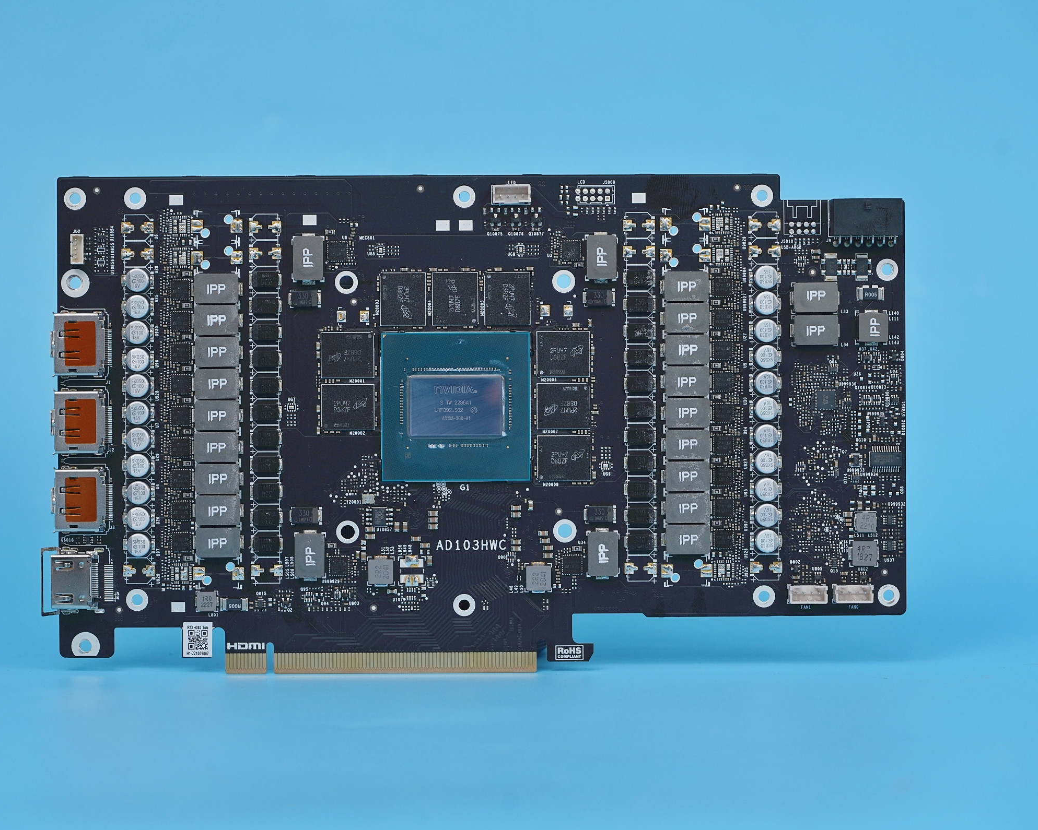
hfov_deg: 18.8
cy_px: 416
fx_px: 3134
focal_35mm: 102
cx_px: 471
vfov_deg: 15.1
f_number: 5.6
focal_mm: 90
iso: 400
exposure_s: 1/100
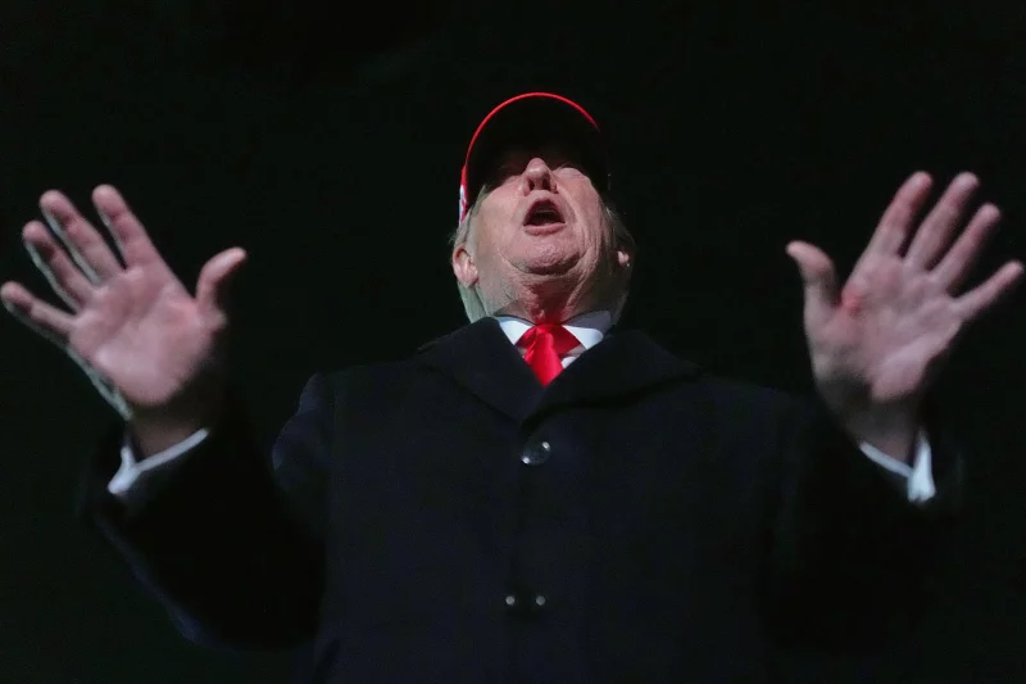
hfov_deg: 39.6
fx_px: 1425
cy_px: 342
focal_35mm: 50
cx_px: 513
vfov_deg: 27.0
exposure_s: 1/250
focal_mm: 50
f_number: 2
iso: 8000
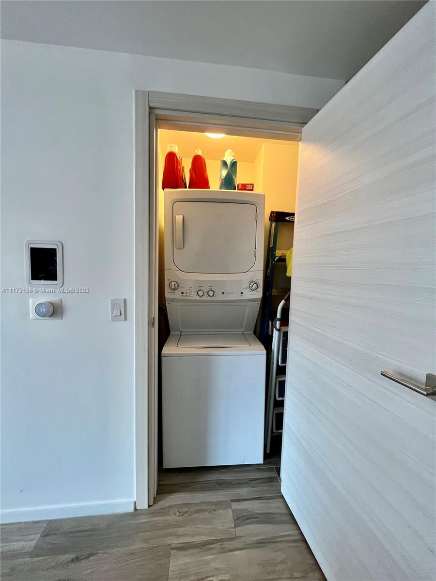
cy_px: 290
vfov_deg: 106.2
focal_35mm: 13
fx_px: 218
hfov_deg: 89.9
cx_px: 218
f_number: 1.8
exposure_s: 1/60
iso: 160
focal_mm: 1.57
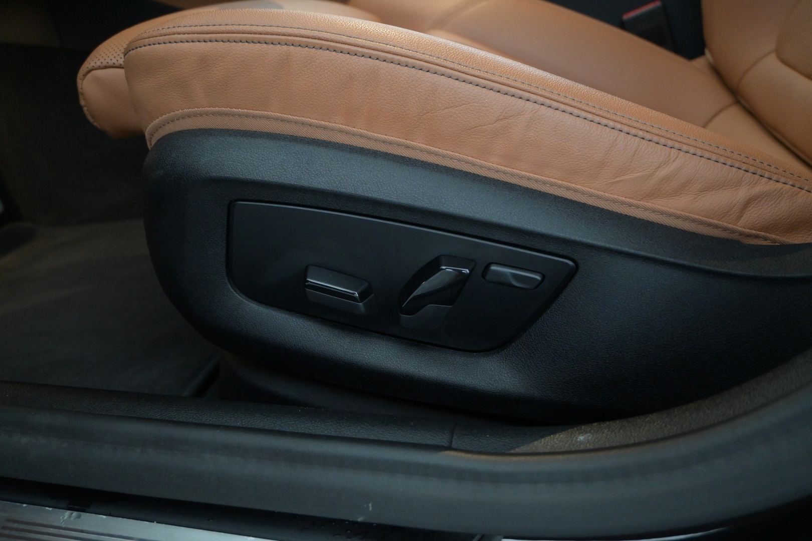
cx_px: 406
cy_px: 270
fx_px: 660
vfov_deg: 44.6
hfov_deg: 63.2
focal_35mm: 29
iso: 2500
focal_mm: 19.5
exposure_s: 1/40
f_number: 3.8
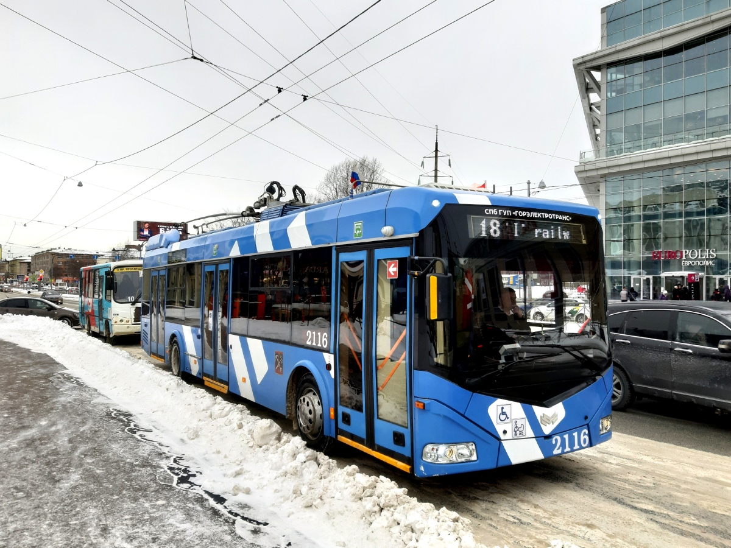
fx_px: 570
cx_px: 366
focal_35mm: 27
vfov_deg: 51.4
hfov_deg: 65.3
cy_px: 274
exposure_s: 1/366
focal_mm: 3.93
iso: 40
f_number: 1.7
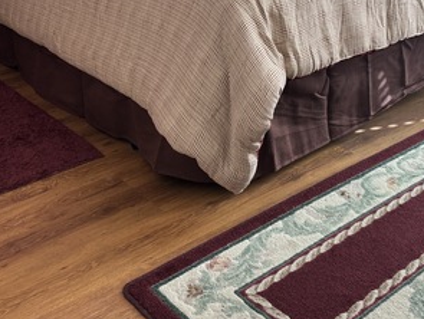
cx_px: 204
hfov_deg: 36.8
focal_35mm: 52
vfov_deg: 27.1
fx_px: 638
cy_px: 33
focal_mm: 6.76
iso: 200
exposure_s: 1/121
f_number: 1.78
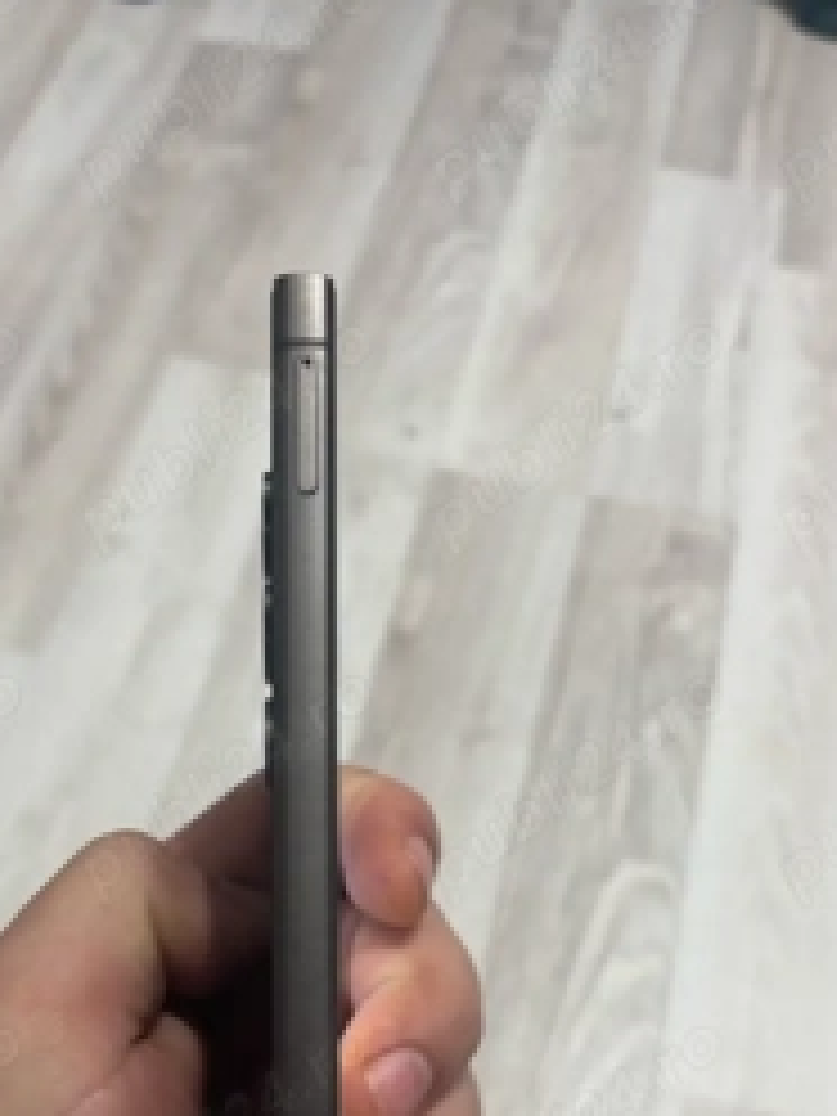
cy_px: 837
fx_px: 1354
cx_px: 315
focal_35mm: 42
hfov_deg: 34.2
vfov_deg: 43.4
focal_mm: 5.96
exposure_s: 1/50
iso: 125
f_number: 1.6
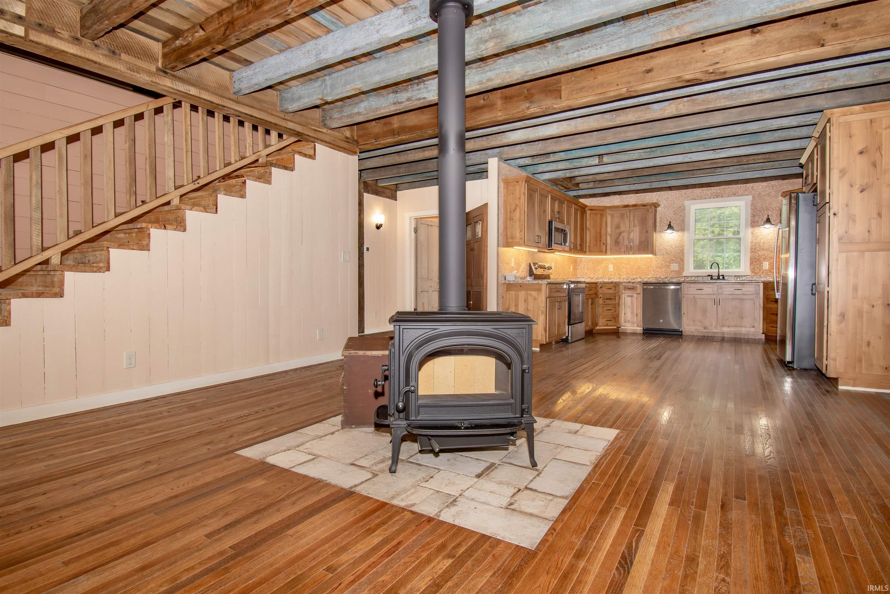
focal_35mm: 18
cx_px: 445
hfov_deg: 90.0
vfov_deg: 67.4
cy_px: 297
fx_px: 445
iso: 400
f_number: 8
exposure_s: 1/60
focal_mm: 12
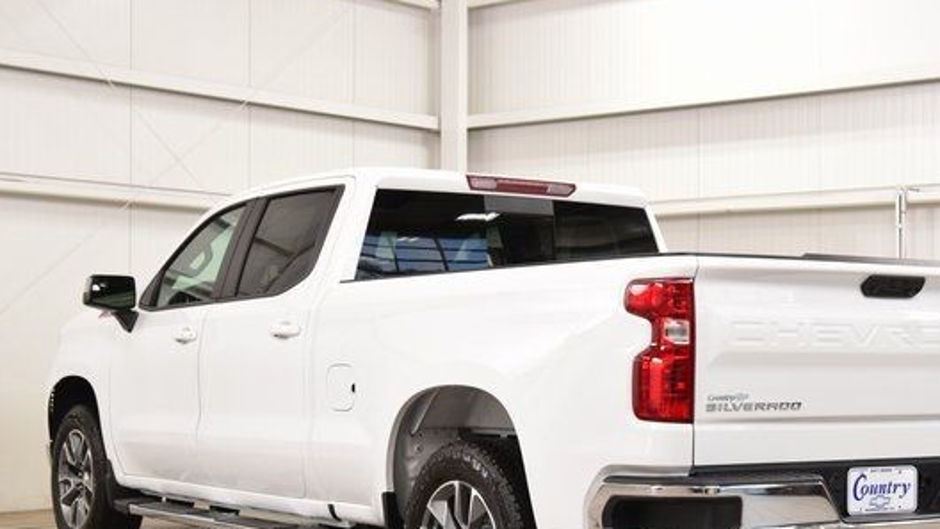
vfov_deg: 18.0
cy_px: 364
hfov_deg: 31.5
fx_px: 1661
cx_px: 554
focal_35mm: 67
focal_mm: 35
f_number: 8
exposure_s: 1/60
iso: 1600
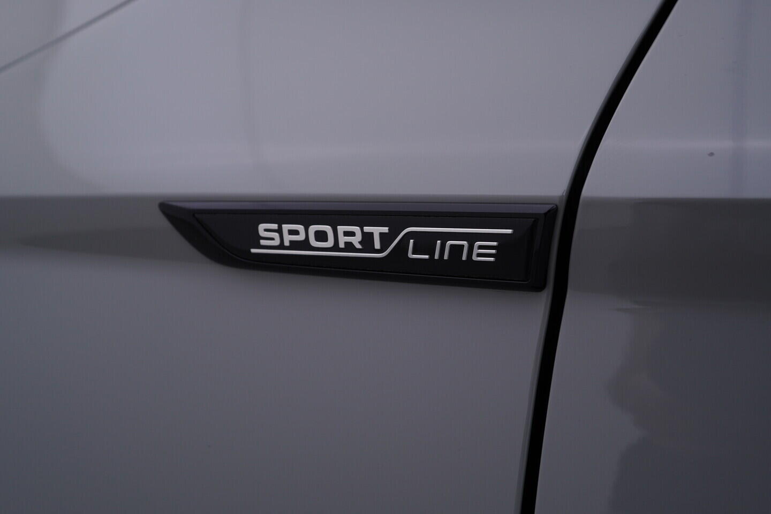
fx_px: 771
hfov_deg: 53.1
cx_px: 386
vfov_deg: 36.9
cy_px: 257
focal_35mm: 36
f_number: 4.5
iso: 125
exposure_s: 1/100
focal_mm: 24
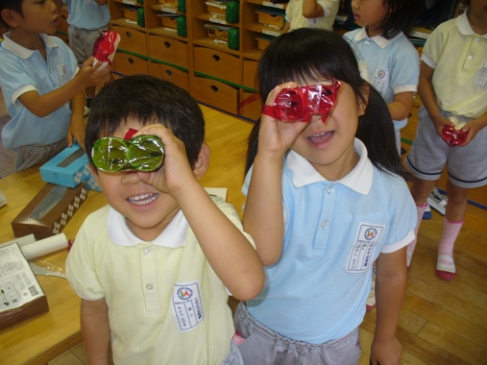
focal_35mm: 37
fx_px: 520
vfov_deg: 38.7
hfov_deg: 50.1
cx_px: 244
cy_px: 182
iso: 100
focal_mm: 6.1
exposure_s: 1/30
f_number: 2.8
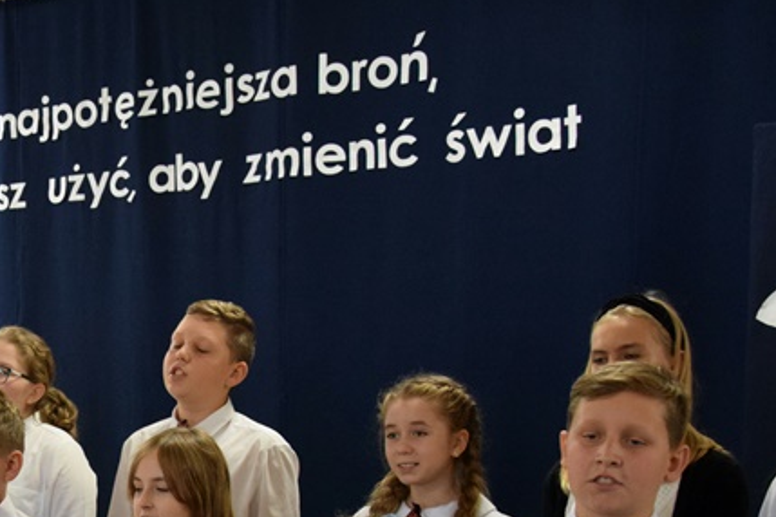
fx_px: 1424
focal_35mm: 66
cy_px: 531
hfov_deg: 28.5
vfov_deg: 19.9
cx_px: -11
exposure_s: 1/80
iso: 1800
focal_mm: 21
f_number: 4.5
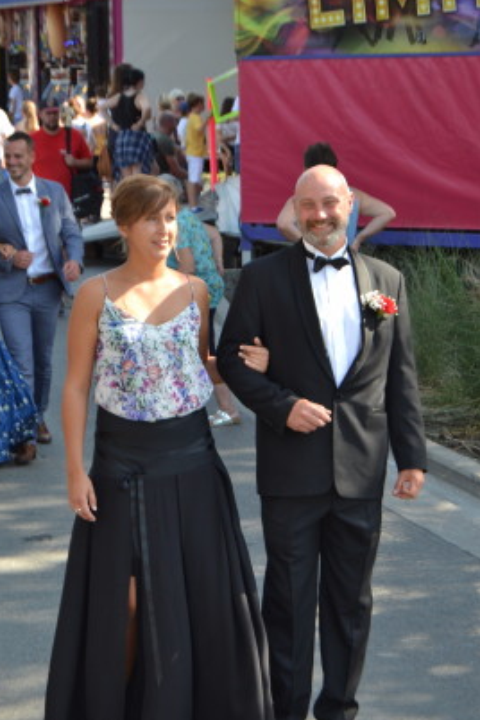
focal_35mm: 99
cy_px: 417
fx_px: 1972
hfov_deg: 13.9
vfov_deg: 20.7
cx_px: 229
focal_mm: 55
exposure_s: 1/125
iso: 160
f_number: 5.6
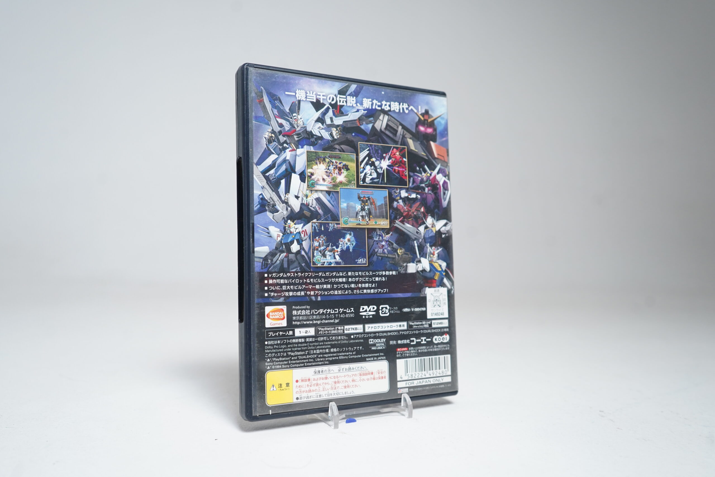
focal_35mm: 29
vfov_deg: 45.0
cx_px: 358
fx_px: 576
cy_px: 238
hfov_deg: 63.7
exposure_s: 1/30
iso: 800
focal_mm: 29
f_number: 5
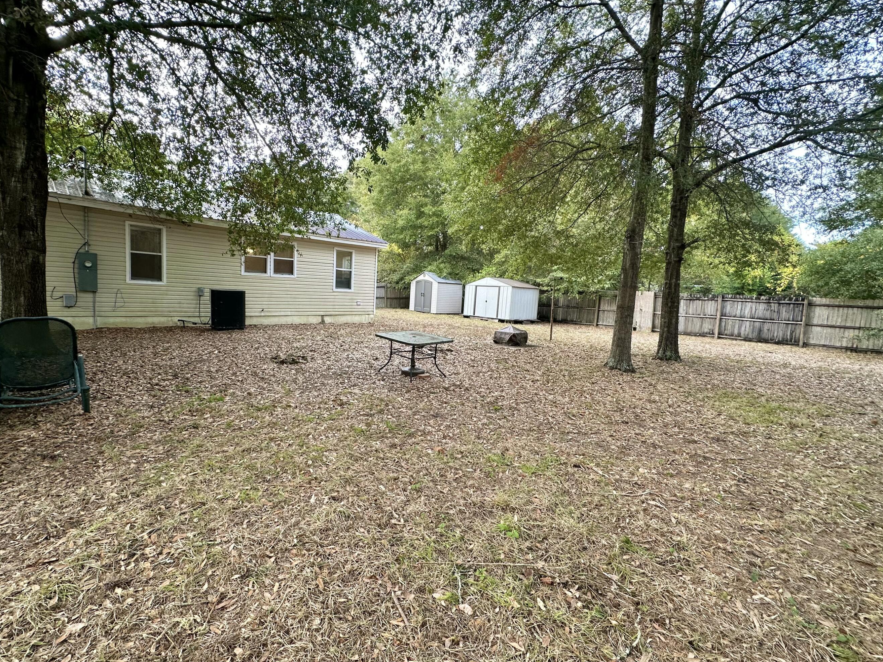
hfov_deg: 94.2
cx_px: 401
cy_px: 330
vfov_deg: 78.1
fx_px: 408
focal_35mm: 16
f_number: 2.2
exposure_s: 1/99
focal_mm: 2.22
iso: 100
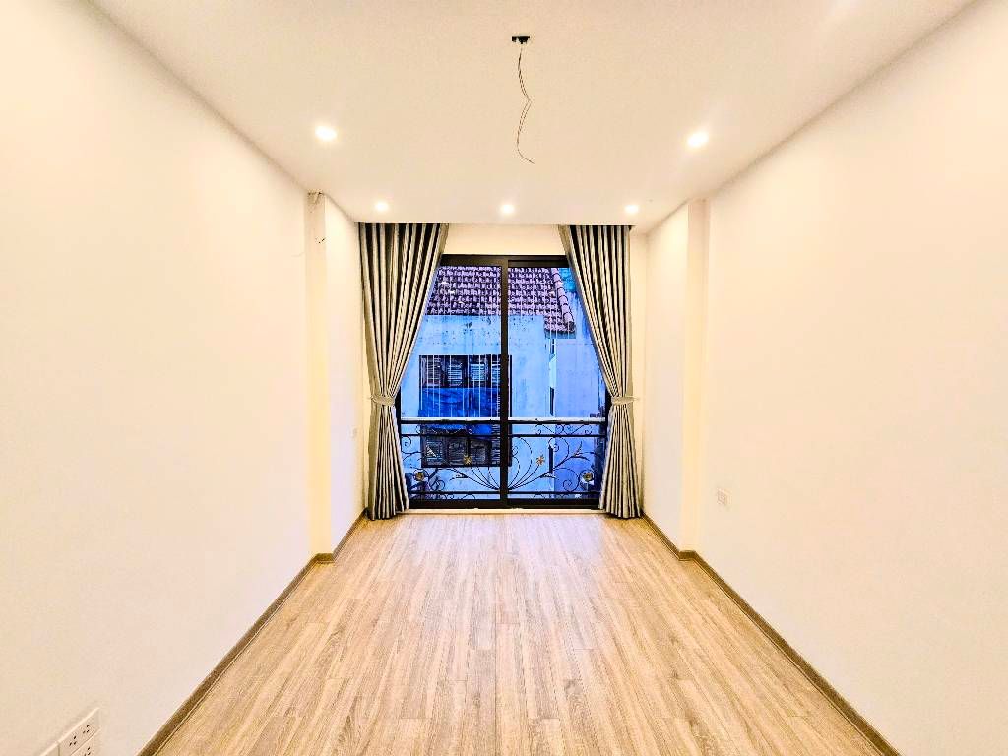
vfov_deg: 89.9
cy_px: 378
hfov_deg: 106.2
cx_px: 504
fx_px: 379
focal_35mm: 13
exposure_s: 1/100
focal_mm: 2.2
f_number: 2.2
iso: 200
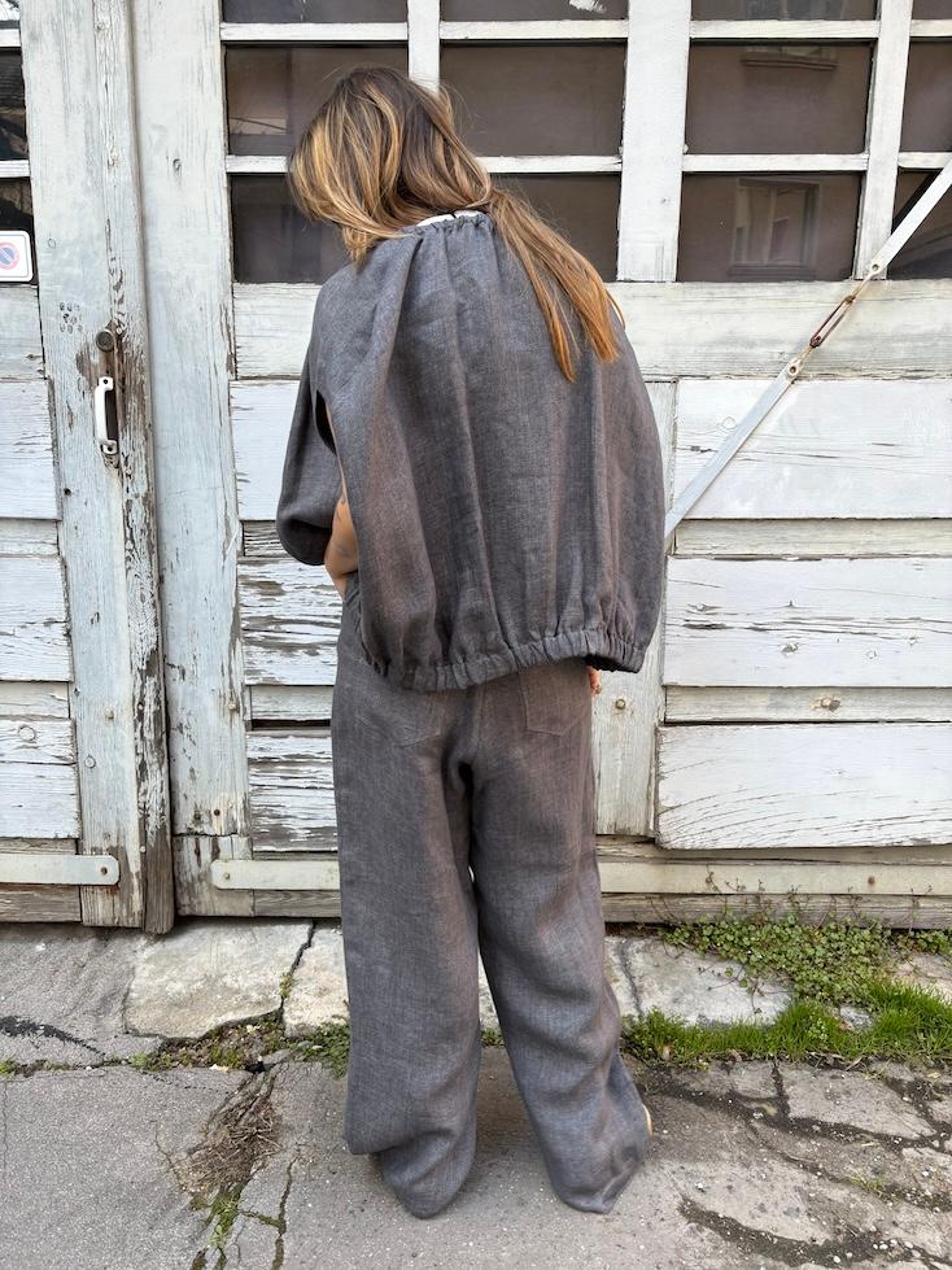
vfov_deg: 67.3
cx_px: 476
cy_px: 635
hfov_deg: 53.1
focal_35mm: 26
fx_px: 954
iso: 32
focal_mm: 5.96
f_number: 1.6
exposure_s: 1/161
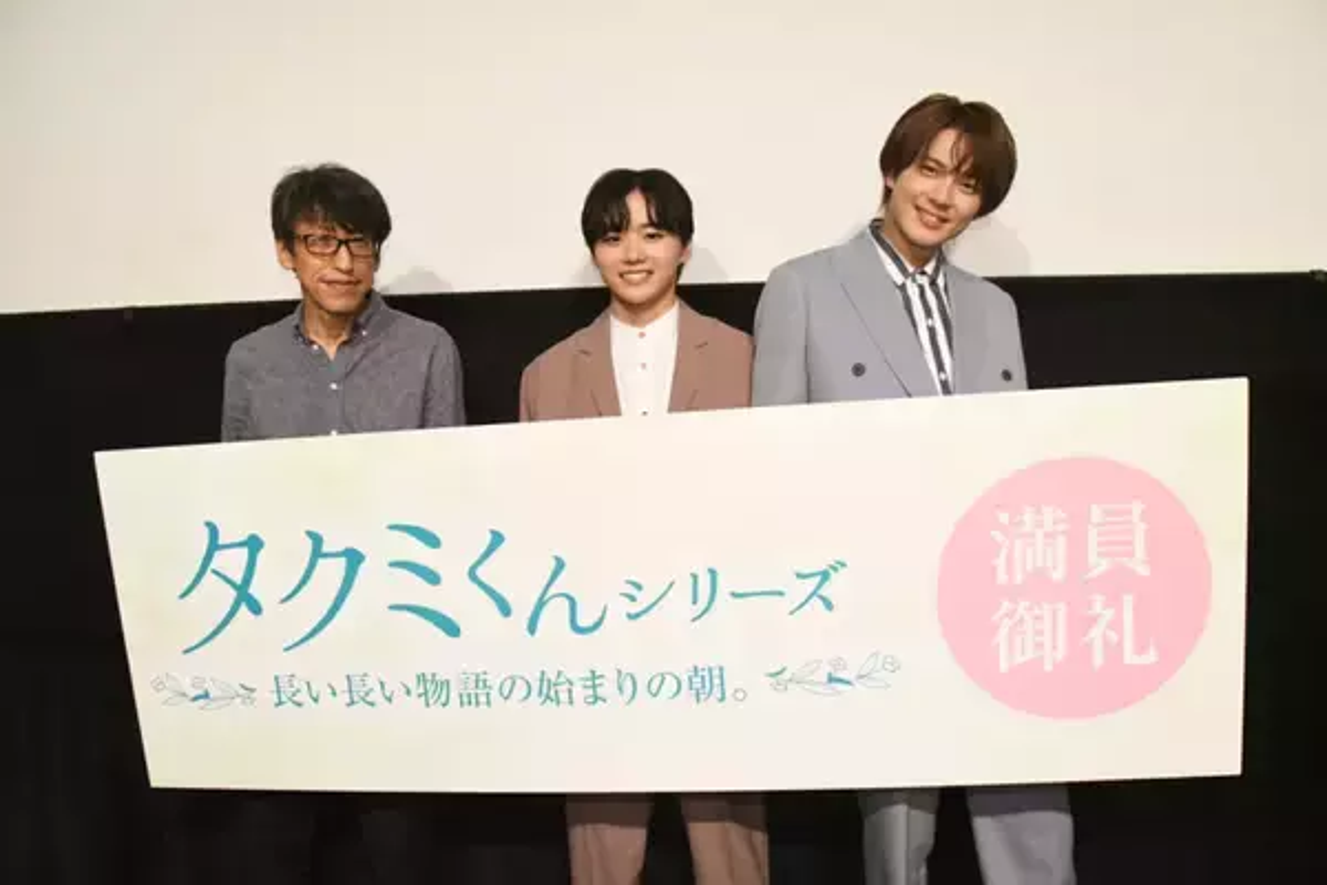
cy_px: 442
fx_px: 995
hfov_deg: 67.4
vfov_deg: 47.9
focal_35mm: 27
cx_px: 664
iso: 16000
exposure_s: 1/125
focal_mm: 18
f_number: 6.3
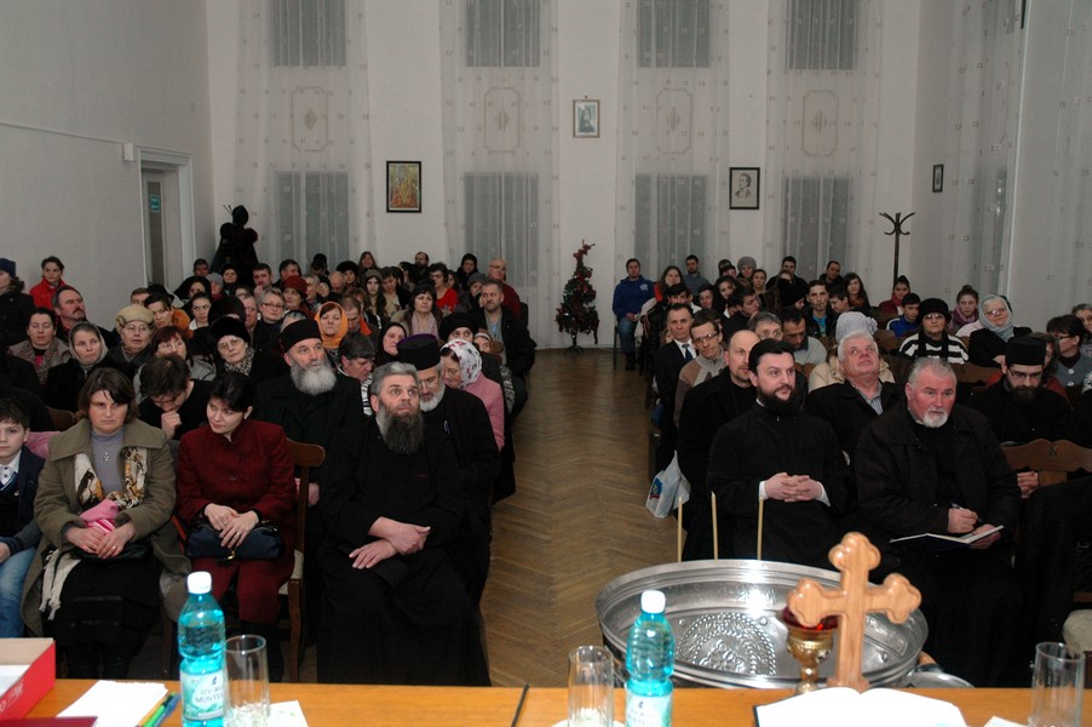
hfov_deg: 53.2
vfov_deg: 36.8
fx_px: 1091
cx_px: 546
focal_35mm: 36
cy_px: 364
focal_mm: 24
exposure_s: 1/60
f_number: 4.5
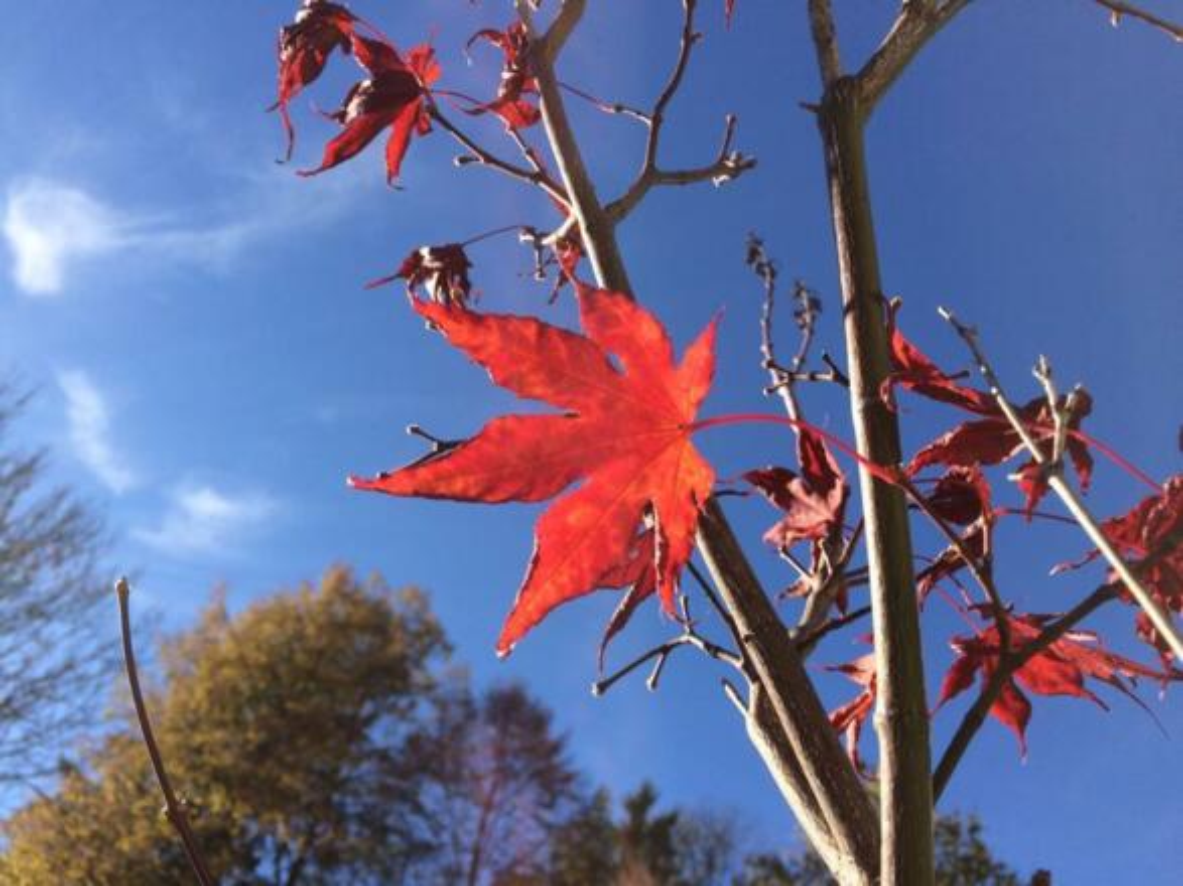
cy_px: 443
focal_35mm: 29
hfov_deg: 61.7
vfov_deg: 48.2
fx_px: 991
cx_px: 592
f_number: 2.2
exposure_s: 1/1325
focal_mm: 4.15
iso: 32
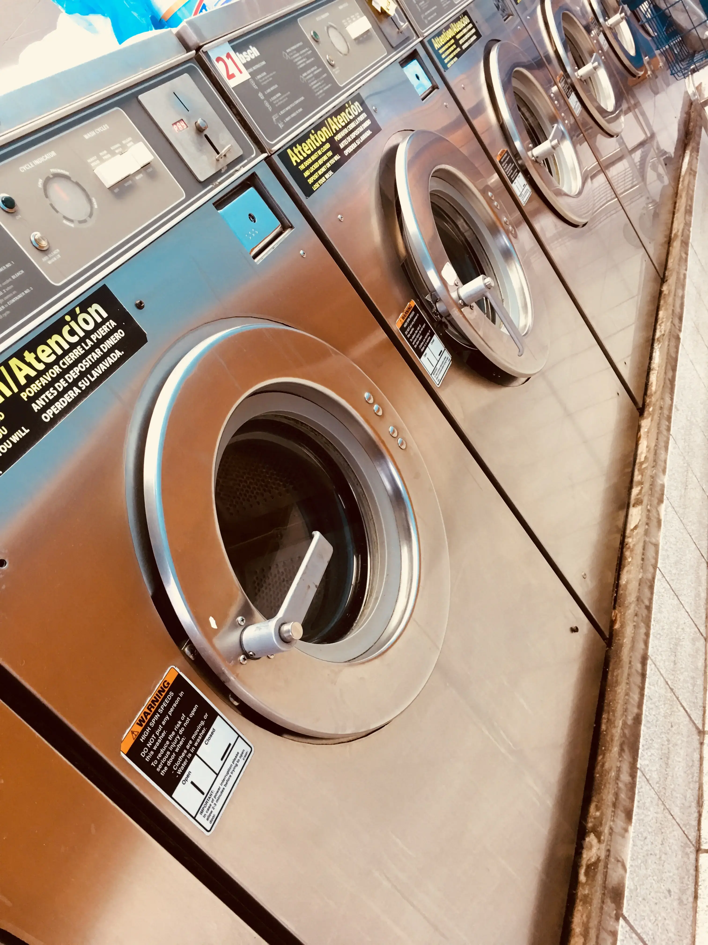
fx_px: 791
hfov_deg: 48.2
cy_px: 472
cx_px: 354
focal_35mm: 29
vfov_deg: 61.7
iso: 40
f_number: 2.2
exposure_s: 1/15
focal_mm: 4.15
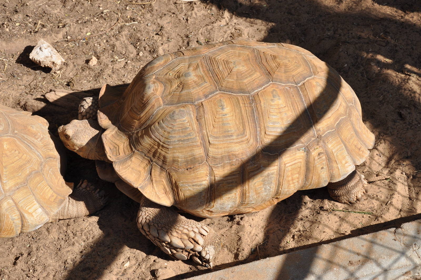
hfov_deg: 29.9
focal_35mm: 68
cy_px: 140
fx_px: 788
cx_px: 210
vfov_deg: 20.1
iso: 200
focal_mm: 45
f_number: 9
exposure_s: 1/320
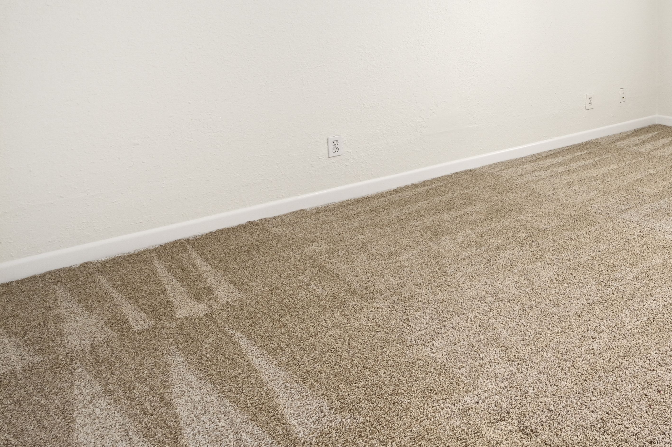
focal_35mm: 30
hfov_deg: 51.3
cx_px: 654
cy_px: -9
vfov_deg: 38.3
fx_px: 560
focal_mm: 14
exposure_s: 1/6
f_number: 8
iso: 800
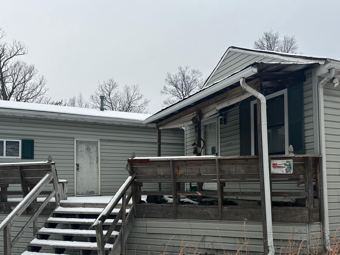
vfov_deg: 43.7
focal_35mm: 32
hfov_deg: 56.7
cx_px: 156
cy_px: 164
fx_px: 314
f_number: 1.78
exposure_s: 1/529
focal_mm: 6.86
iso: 80
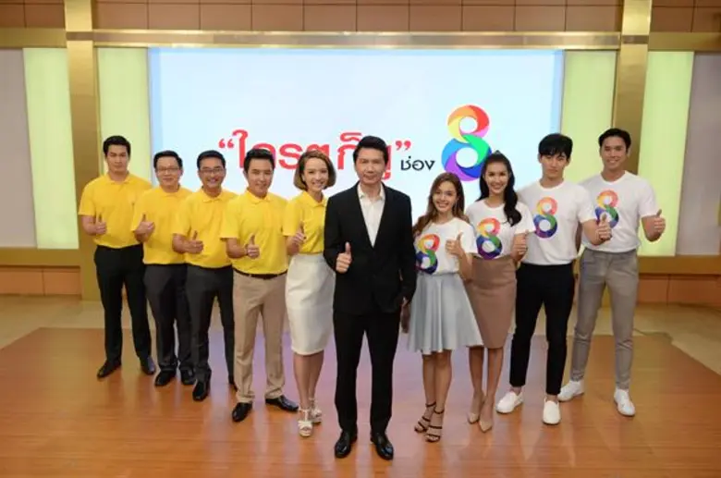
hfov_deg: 60.4
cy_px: 239
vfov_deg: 42.2
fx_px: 620
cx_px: 360
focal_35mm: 31
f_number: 5.6
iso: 800
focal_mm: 31
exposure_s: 1/100
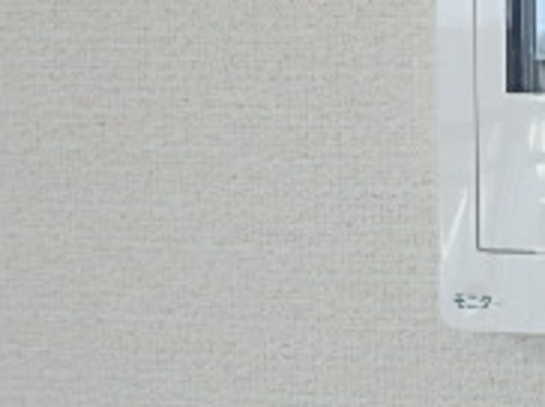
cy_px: 218
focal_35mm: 74
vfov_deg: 19.9
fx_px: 1164
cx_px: 740
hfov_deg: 22.9
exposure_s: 1/60
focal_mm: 3.7
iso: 125
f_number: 3.5
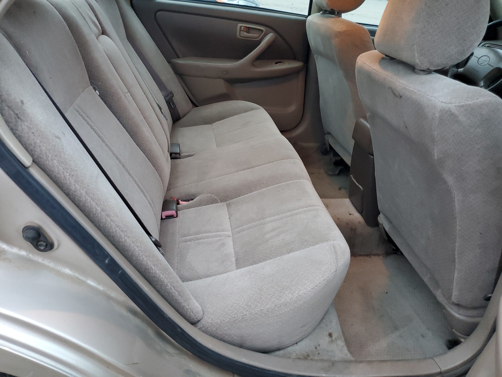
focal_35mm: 26
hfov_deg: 67.3
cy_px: 188
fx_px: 377
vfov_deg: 53.1
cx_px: 251
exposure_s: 1/30
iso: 329
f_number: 1.5
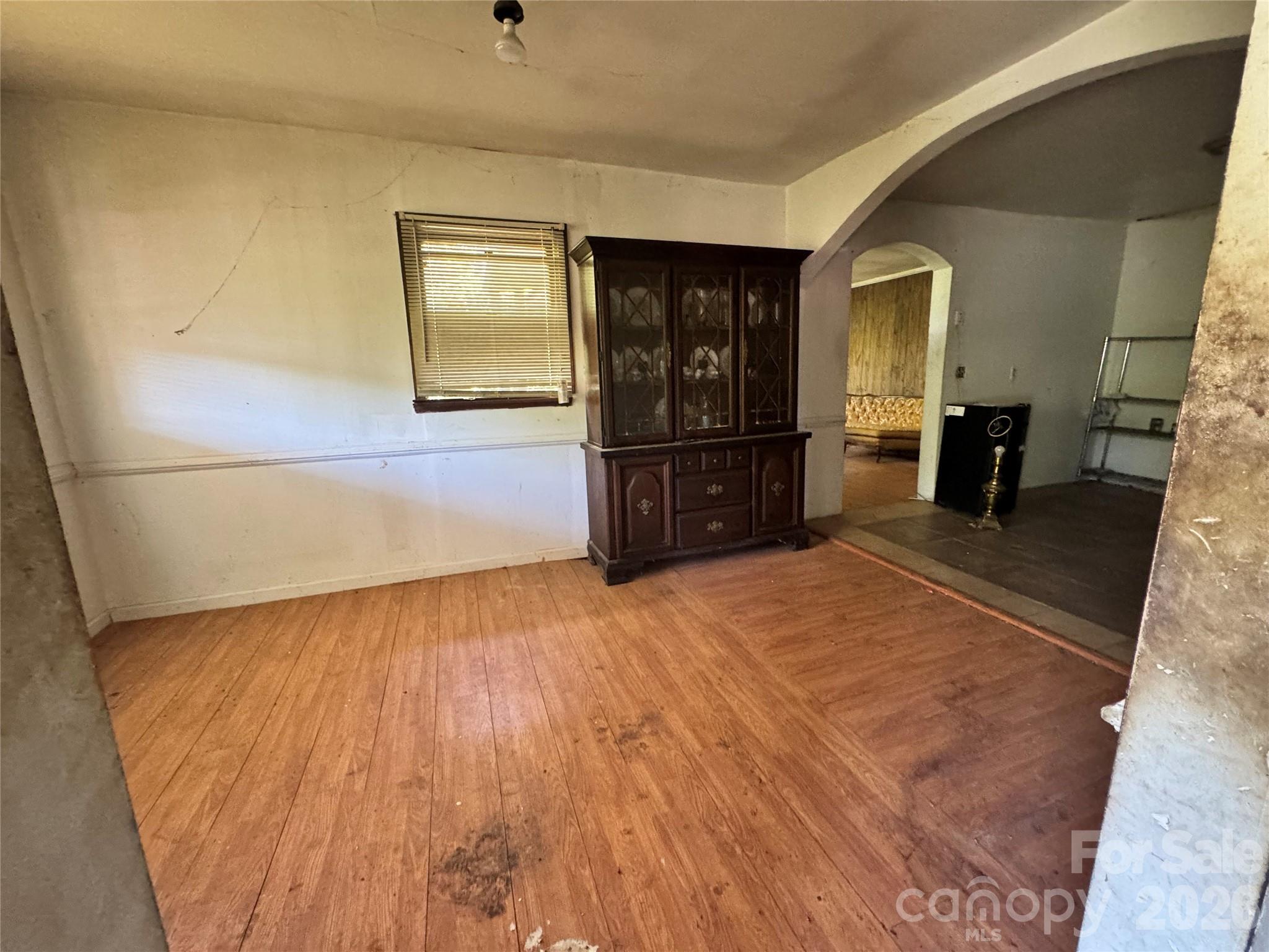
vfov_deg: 85.7
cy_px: 476
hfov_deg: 102.1
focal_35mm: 14
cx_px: 634
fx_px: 513
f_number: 2.2
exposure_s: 1/60
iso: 1000
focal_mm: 2.22
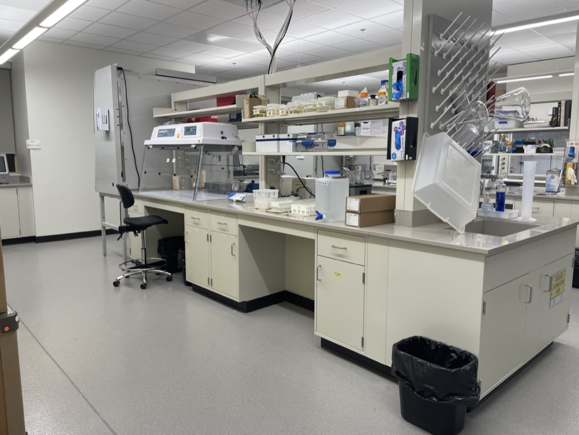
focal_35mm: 26
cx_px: 290
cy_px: 218
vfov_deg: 53.1
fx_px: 435
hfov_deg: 67.3
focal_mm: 4.2
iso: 40
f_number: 1.6
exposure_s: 1/121
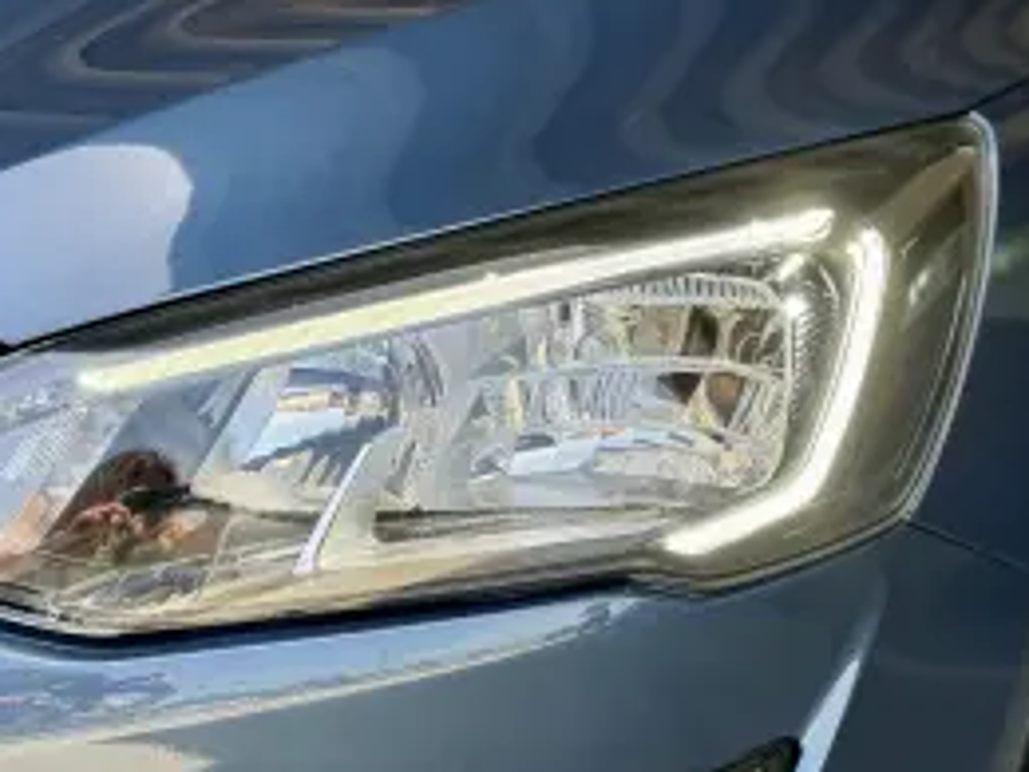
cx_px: 388
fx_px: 2140
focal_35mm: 72
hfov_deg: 26.9
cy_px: 408
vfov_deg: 20.4
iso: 32
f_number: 1.6
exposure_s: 1/562
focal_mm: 5.96
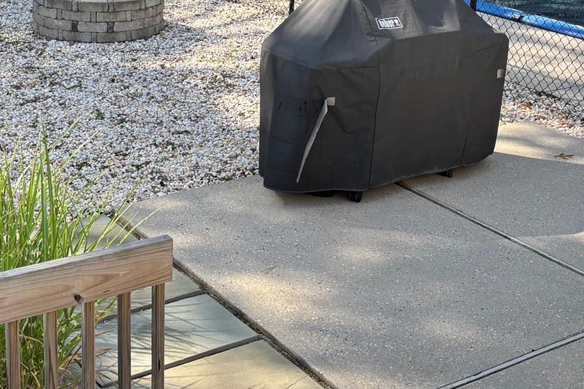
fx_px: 1070
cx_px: 229
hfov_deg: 30.4
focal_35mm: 66
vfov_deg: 20.2
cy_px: 32
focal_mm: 5.96
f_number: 1.6
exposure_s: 1/747
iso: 50
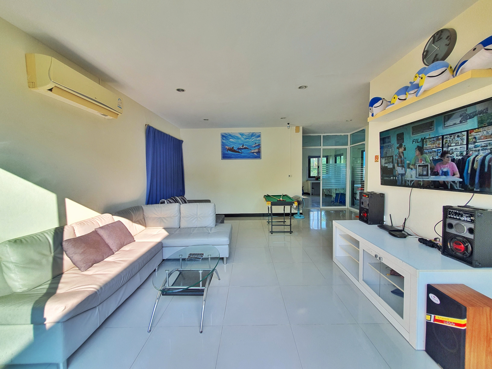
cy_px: 184
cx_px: 246
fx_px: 185
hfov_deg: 106.2
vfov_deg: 89.9
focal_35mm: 13
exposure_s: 1/141
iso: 50
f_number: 2.2
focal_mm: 1.8
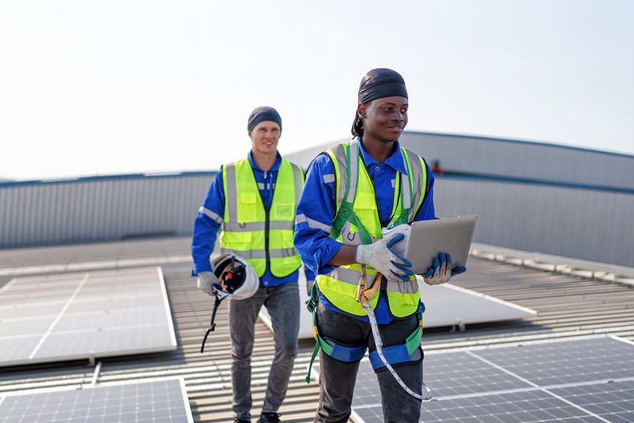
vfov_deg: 28.6
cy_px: 236
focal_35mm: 47
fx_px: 828
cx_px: 297
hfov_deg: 41.9
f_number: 1.4
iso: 100
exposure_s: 1/8000
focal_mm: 35
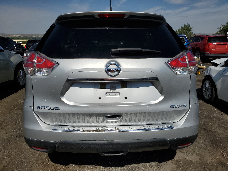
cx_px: 114
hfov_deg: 67.3
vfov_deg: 53.1
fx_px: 171
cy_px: 86
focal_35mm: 26
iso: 51
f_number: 1.5
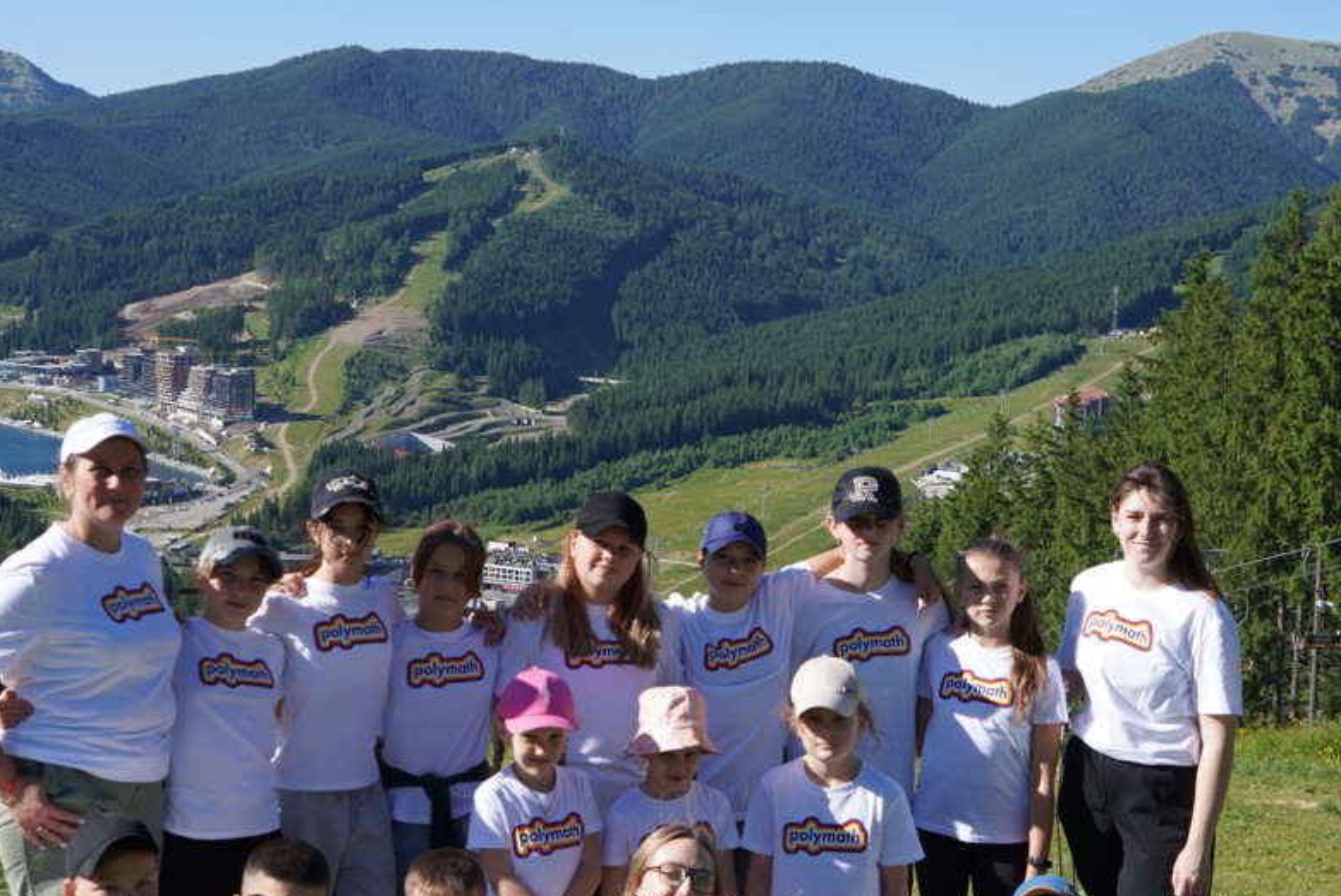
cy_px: 446
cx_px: 640
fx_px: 2237
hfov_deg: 33.4
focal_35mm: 60
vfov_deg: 22.7
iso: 100
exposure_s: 1/640
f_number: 4.5
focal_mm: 29
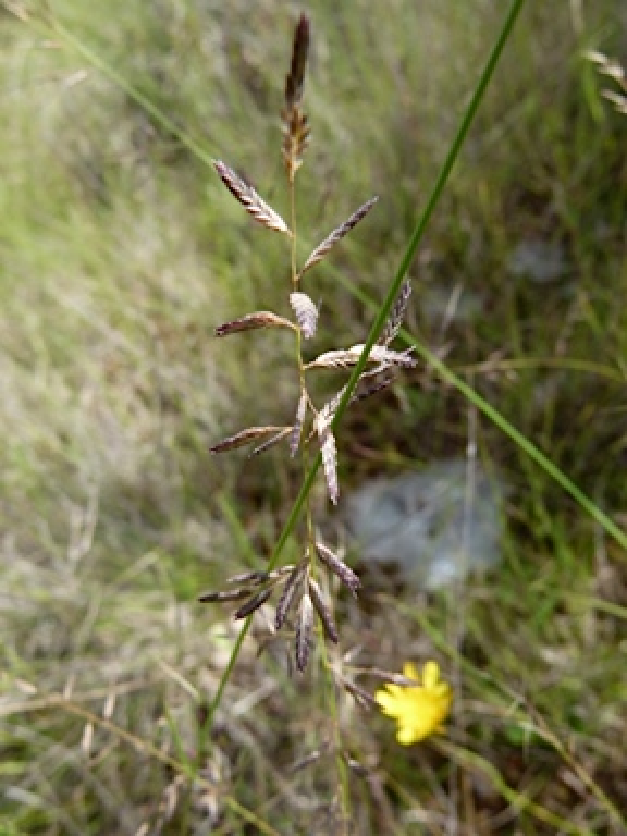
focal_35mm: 25
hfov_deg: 54.9
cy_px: 418
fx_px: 604
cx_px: 314
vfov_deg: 69.4
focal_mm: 4.5
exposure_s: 1/400
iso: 100
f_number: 4
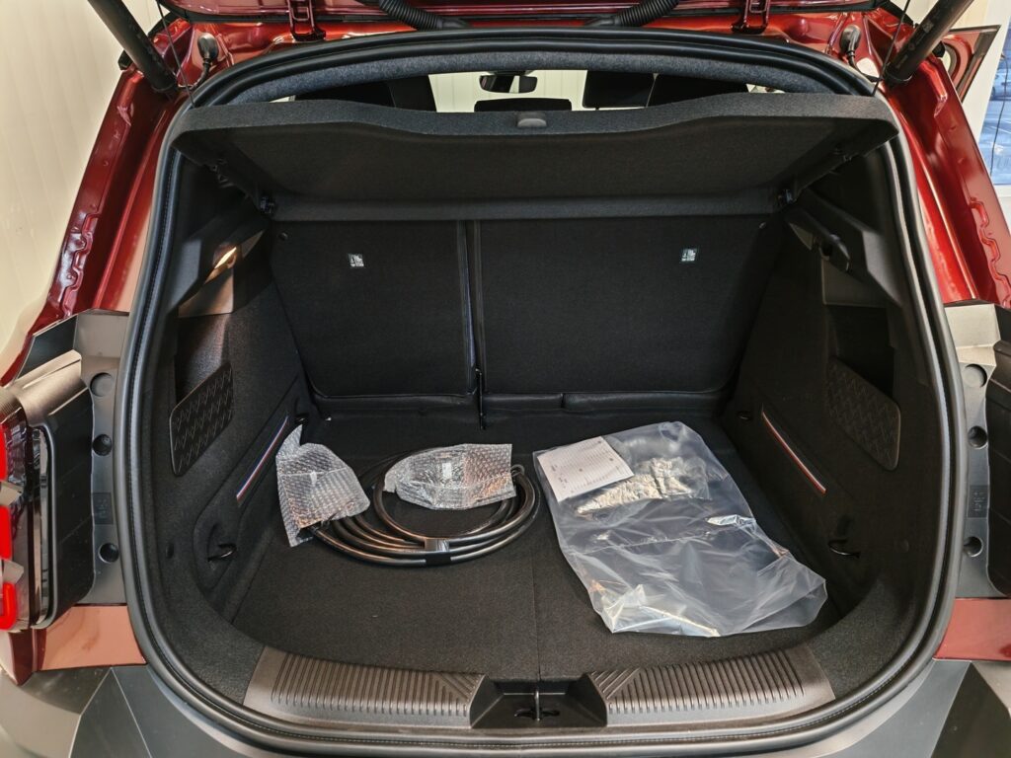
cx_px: 506
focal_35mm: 23
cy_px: 379
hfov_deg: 73.9
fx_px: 672
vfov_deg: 58.9
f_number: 1.6
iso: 200
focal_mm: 5.4
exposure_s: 1/50
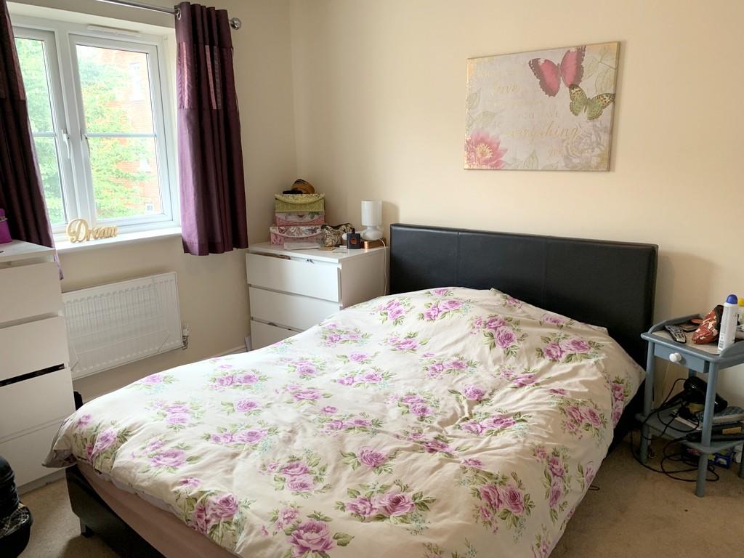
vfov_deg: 53.1
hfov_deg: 67.3
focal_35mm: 26
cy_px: 279
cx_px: 372
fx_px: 559
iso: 80
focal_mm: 4.25
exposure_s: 1/50
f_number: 1.8
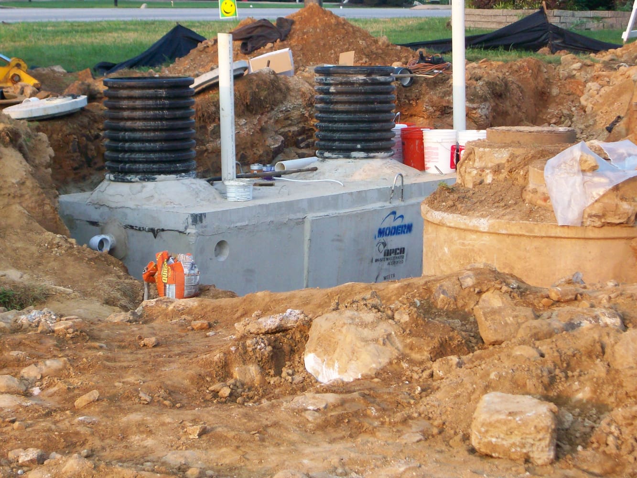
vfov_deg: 14.5
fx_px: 1877
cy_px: 239
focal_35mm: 102
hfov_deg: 19.3
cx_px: 318
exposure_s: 1/128
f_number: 5.1
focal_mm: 17.1
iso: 150
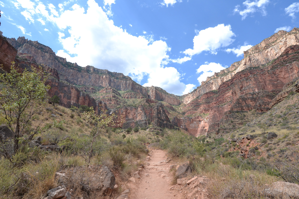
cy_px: 100
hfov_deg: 95.0
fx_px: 137
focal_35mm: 16
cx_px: 150
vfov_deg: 72.1
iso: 400
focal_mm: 11
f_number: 9
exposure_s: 1/400
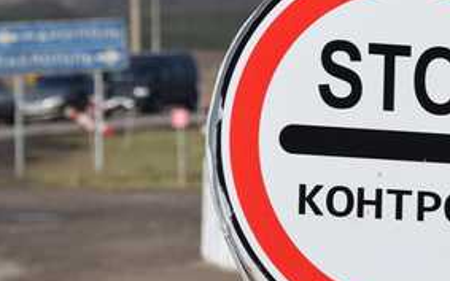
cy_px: 127
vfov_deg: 3.6
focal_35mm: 363
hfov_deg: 5.8
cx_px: 324
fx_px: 4455
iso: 200
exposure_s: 1/800
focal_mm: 105
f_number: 7.1
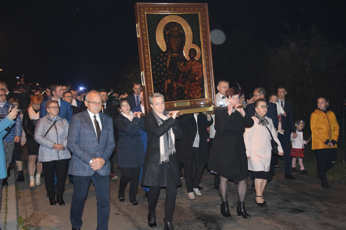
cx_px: 173
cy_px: 115
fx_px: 404
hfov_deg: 46.4
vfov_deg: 31.9
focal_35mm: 42
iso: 3200
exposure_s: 1/60
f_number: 4
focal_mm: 28
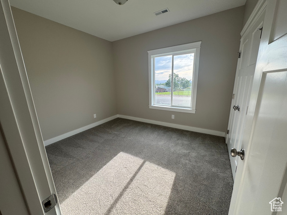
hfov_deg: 102.1
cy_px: 108
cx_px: 144
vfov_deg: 85.7
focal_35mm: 14
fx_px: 116
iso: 40
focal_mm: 2.22
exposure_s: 1/221
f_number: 2.2
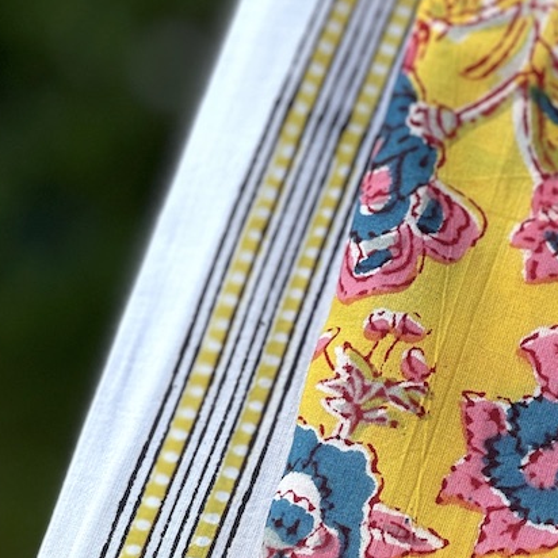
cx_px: 557
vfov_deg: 9.3
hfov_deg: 9.2
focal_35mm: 188
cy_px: 283
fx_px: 3429
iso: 25
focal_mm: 9
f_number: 2.8
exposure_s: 1/115
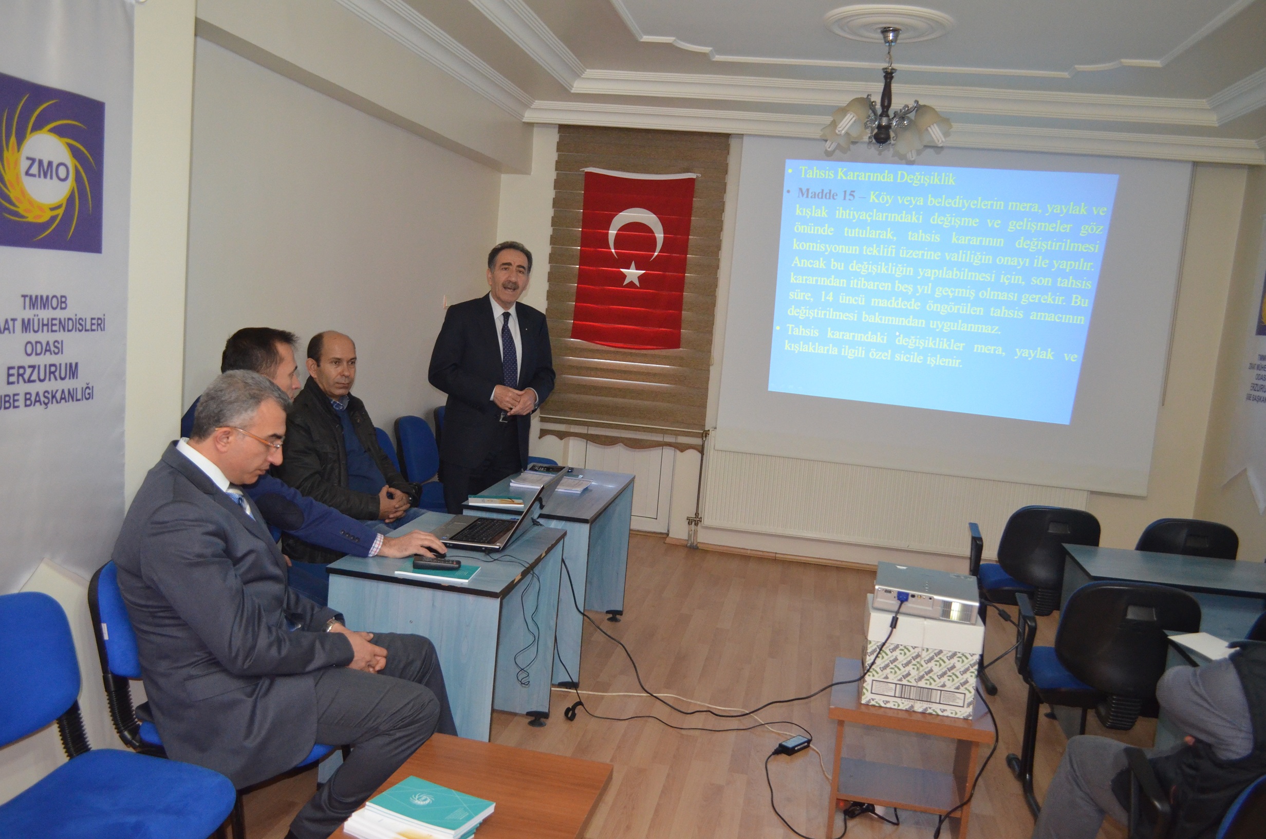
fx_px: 1053
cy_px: 420
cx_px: 633
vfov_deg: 43.4
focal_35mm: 30
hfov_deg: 62.0
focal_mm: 20
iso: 2000
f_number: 3.8
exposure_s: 1/60
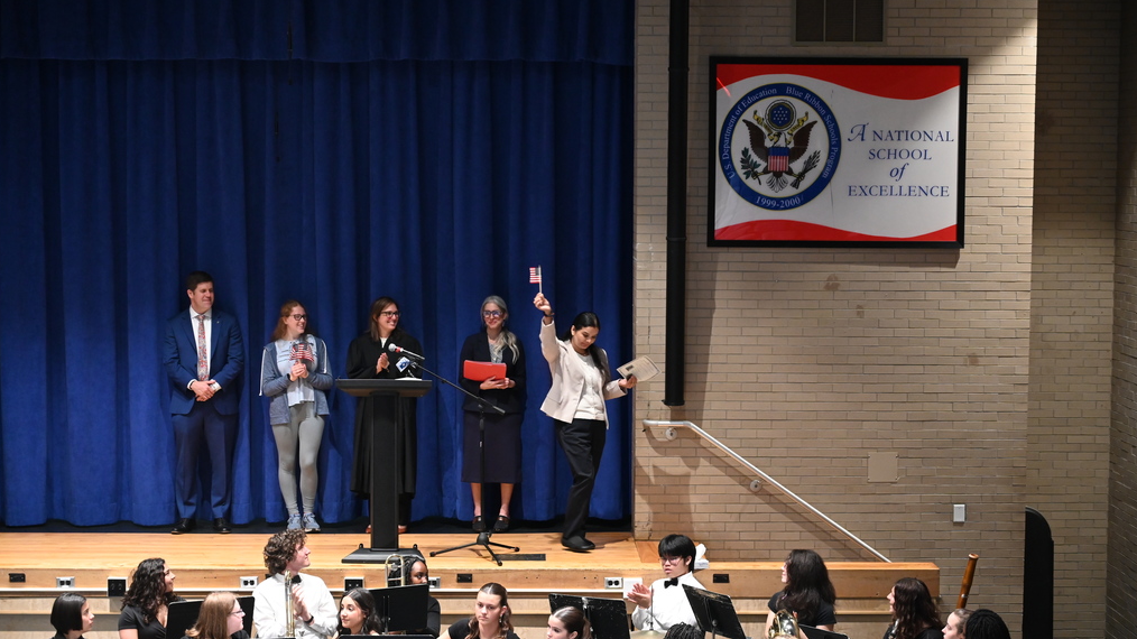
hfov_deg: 28.6
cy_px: 359
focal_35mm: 74
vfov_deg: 16.3
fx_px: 2231
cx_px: 566
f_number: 4
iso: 4000
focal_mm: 70
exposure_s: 1/60
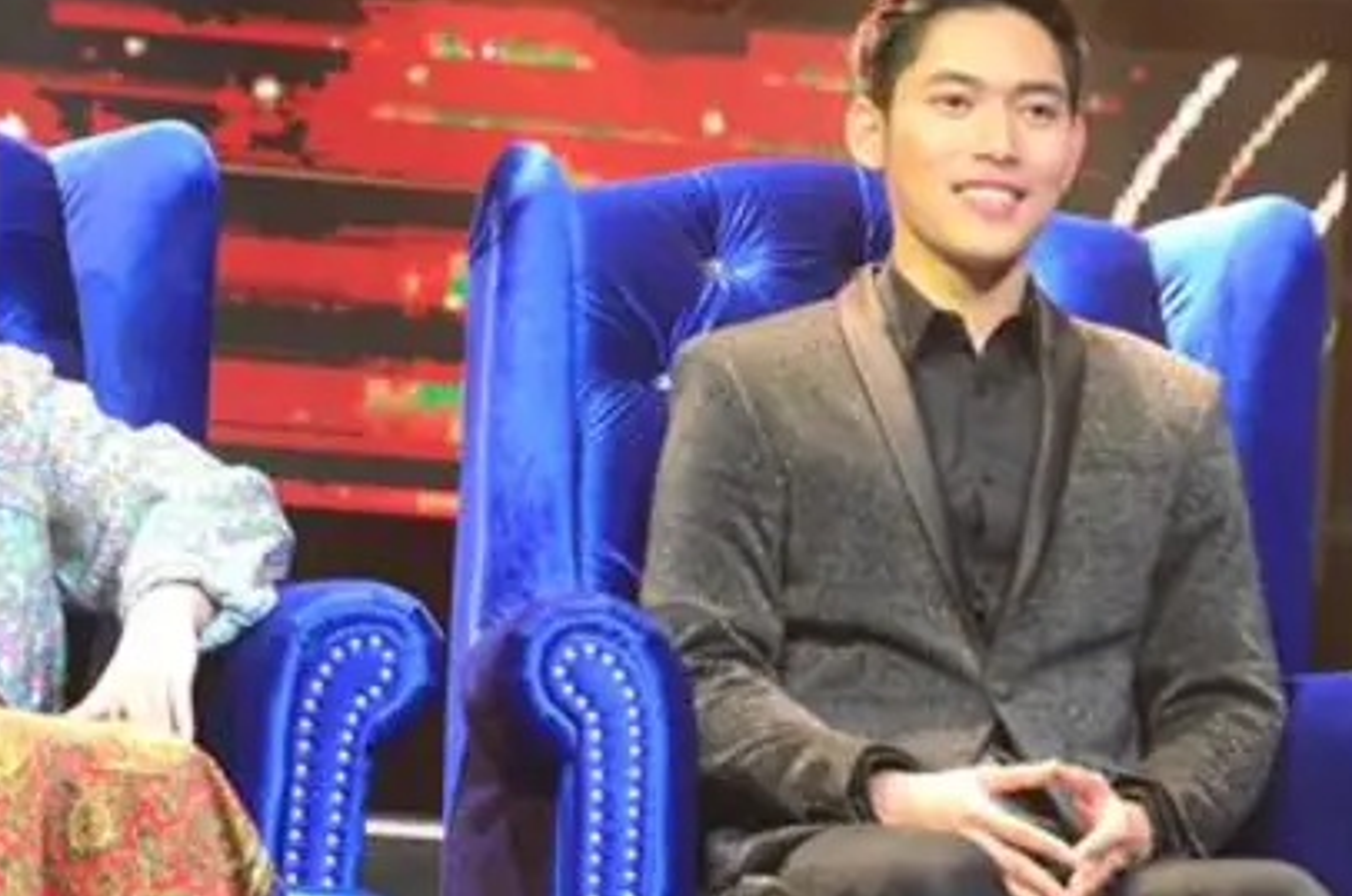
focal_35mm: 576
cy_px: 373
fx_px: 21589
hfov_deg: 3.6
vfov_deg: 2.4
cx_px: 383
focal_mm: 200
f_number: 3.5
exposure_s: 1/1000
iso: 6400
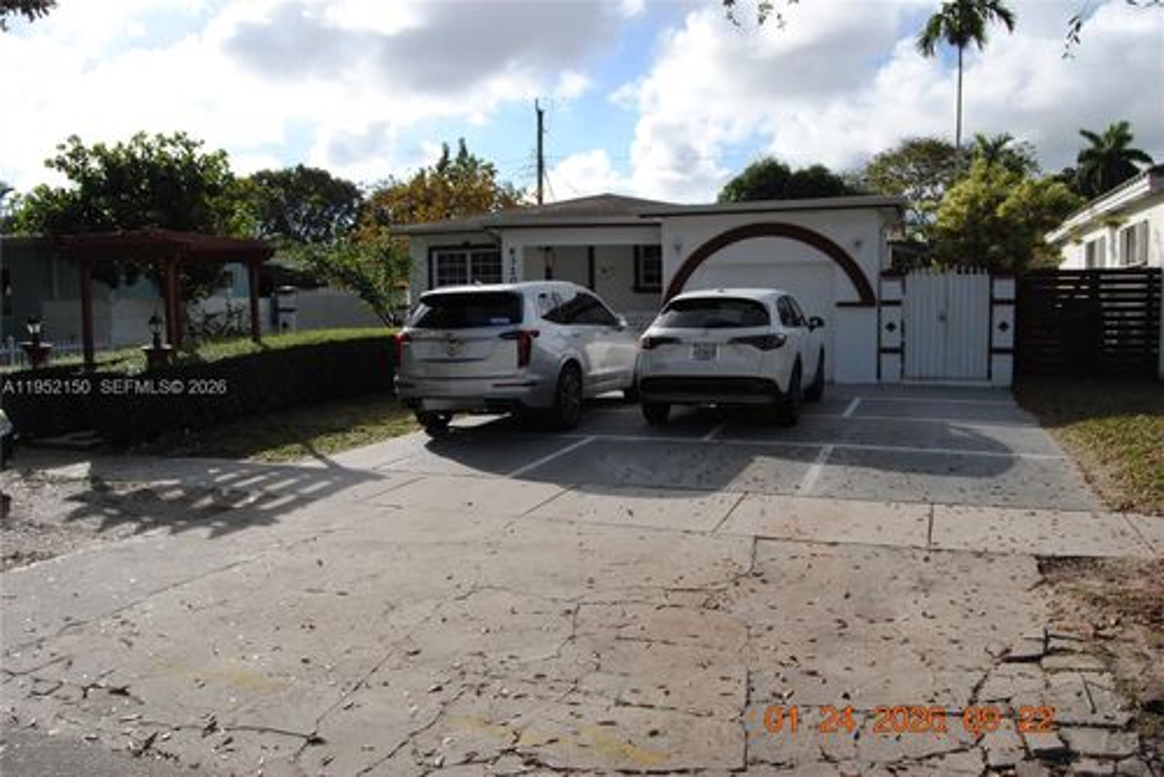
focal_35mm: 27
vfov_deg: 48.0
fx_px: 873
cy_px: 388
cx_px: 582
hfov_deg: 67.4
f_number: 9
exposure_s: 1/320
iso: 100
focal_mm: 18
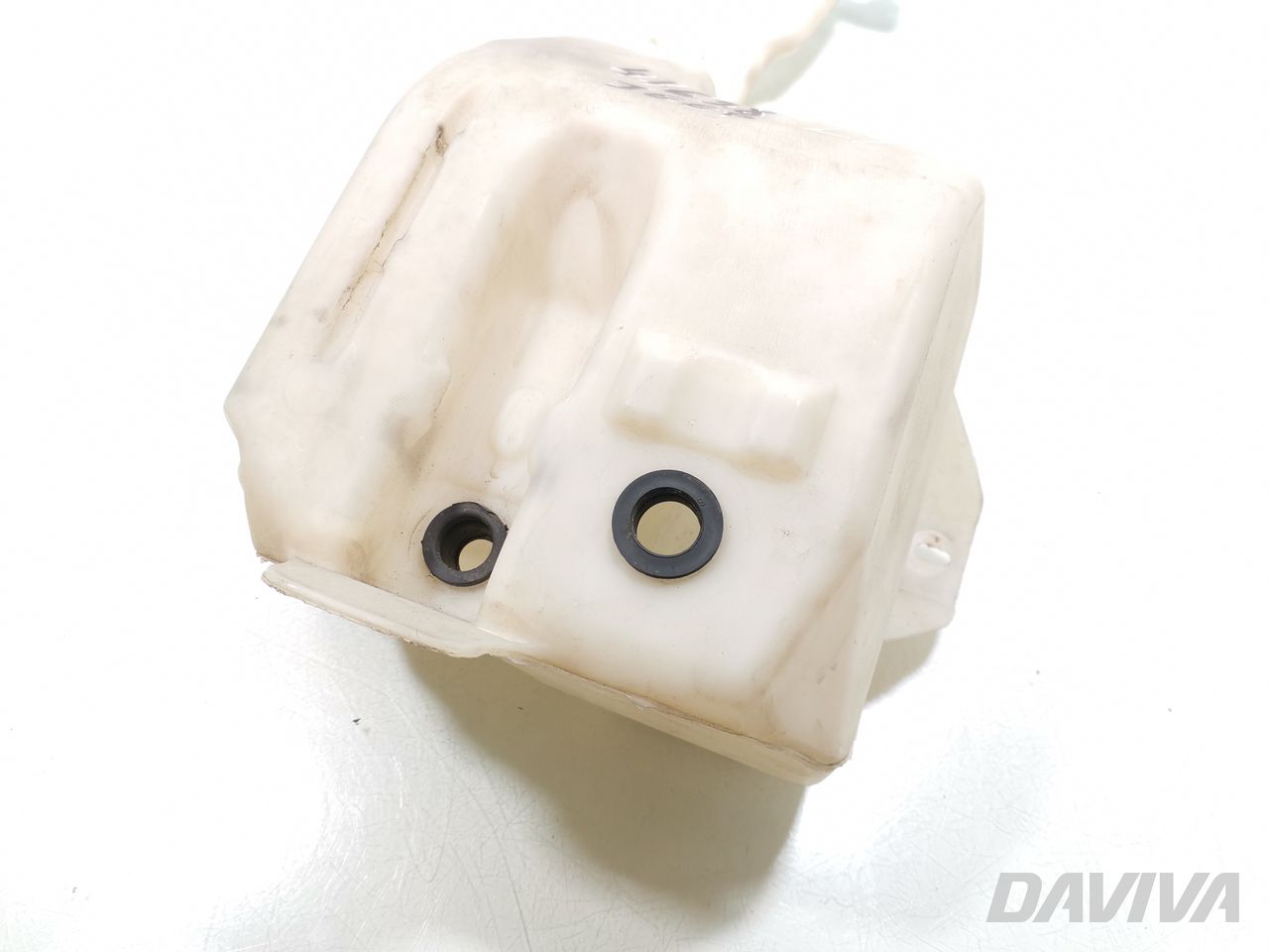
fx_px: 953
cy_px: 476
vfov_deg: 53.1
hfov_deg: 67.3
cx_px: 634
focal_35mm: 26
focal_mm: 4.75
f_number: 1.8
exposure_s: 1/100
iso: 100
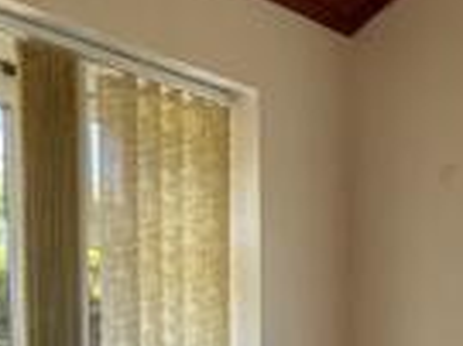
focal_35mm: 106
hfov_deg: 18.4
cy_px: 630
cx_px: 384
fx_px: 1417
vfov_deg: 12.7
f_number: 2.2
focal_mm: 2.22
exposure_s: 1/344
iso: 64
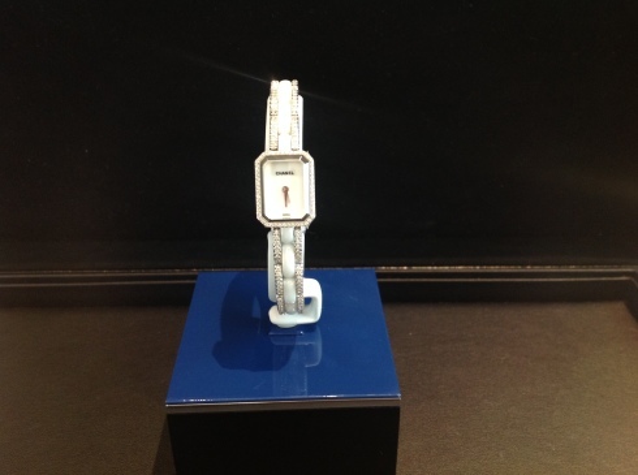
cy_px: 238
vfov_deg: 40.5
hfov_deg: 52.7
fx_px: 644
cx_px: 319
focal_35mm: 35
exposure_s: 1/15
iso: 125
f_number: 2.4
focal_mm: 4.28
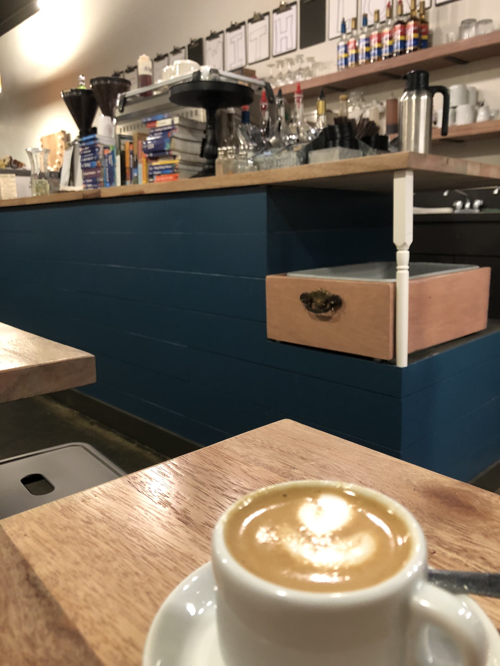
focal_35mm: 28
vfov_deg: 63.4
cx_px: 250
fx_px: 539
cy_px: 333
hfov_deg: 49.7
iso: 100
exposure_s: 1/11
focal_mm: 3.99
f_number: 1.8
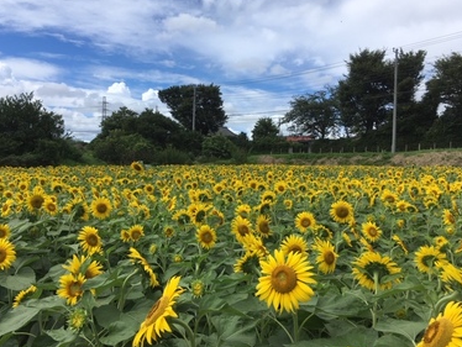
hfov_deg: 58.3
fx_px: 414
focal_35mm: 31
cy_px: 170
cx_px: 221
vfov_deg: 45.5
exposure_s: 1/2024
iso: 25
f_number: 2.2
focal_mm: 4.15
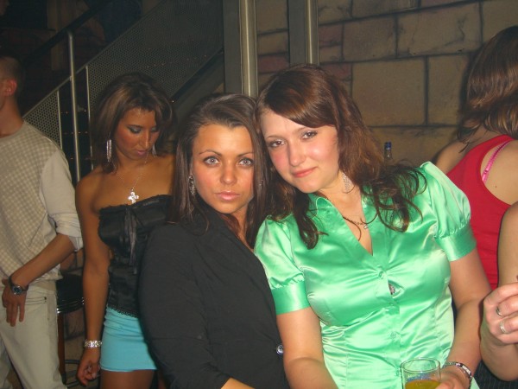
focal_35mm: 38
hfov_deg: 49.0
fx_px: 569
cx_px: 259
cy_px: 194
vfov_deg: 37.7
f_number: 2.8
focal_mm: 7.9
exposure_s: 1/60
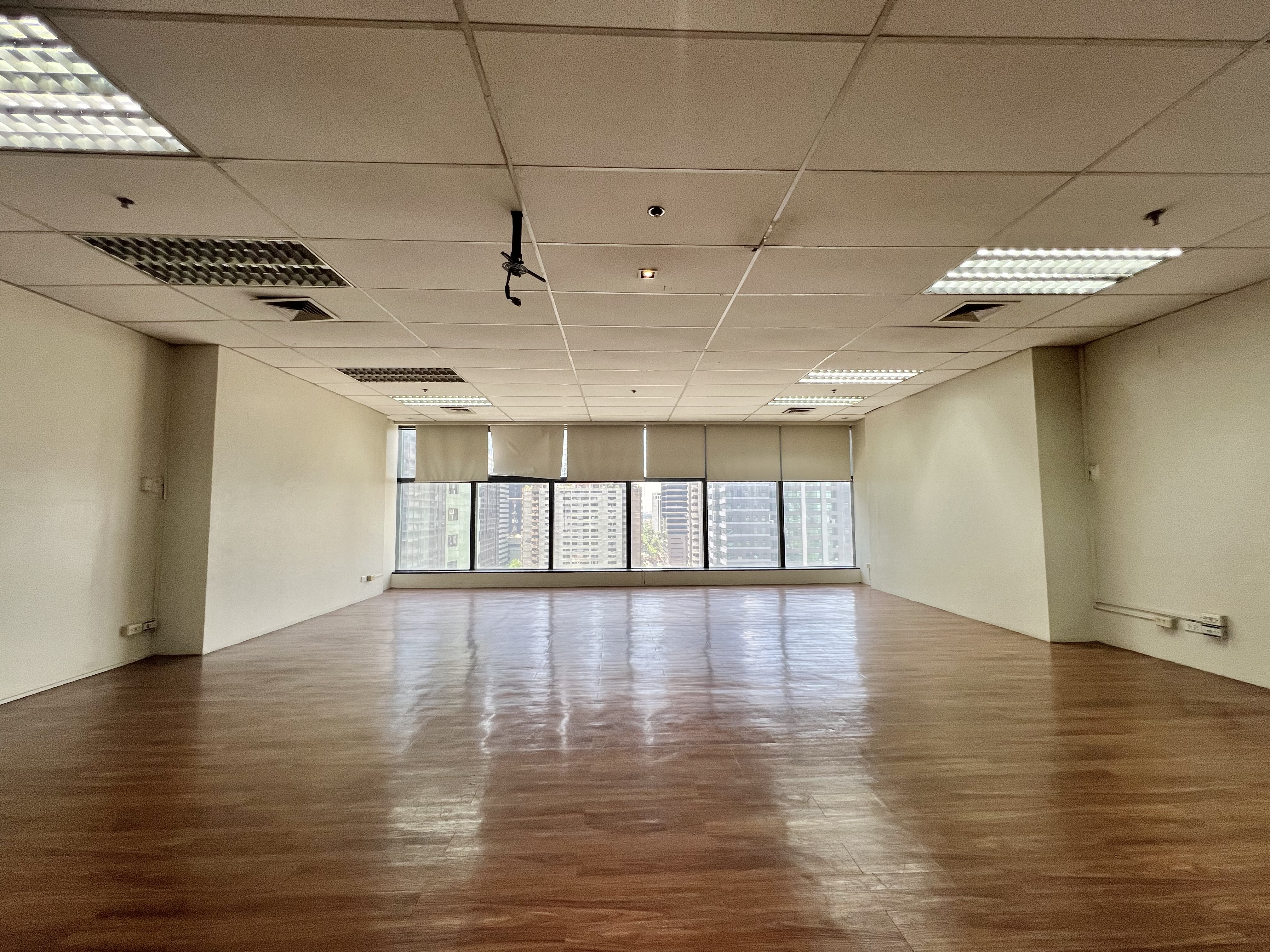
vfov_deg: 89.9
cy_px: 476
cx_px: 635
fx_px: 477
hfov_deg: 106.2
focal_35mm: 13
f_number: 1.8
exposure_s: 1/120
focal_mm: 1.57
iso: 100
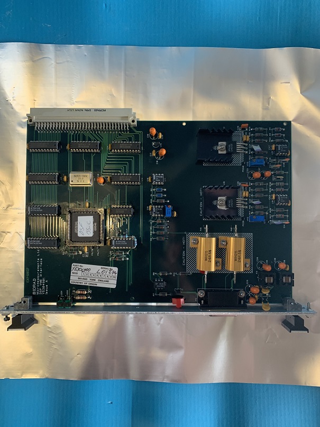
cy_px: 214
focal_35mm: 26
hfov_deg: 53.1
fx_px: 321
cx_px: 160
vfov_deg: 67.3
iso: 160
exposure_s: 1/60
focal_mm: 4.25
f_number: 1.8
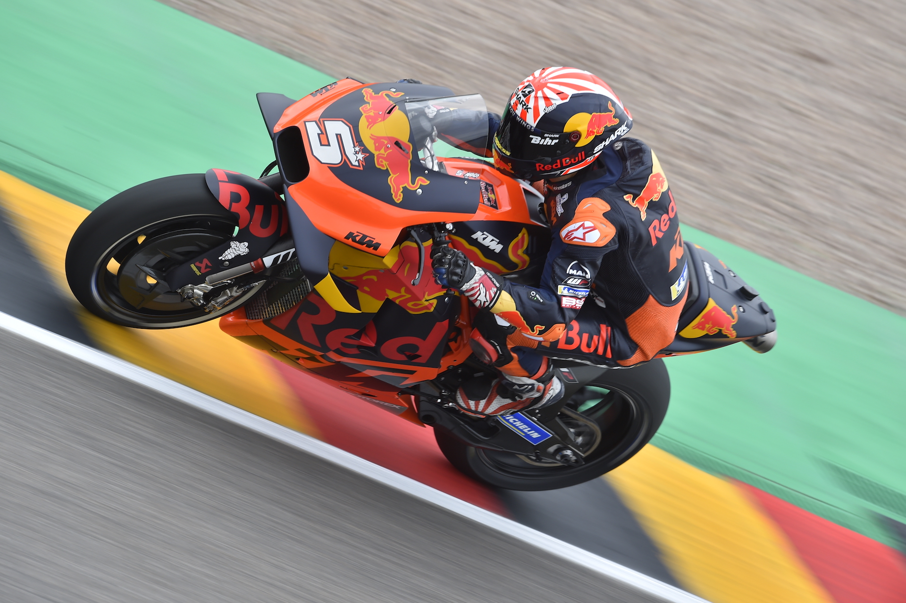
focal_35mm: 600
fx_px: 15092
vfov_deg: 2.3
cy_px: 302
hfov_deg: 3.4
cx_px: 453
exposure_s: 1/320
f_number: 10
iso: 250
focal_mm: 600
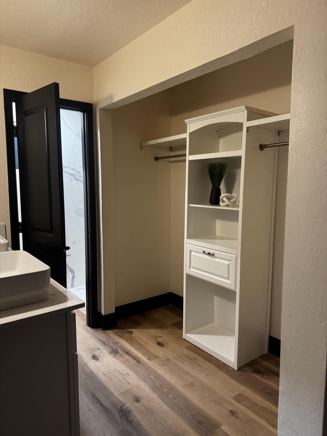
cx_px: 164
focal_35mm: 24
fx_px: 302
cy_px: 218
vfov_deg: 71.6
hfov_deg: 56.8
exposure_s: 1/60
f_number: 1.78
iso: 320
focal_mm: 6.76
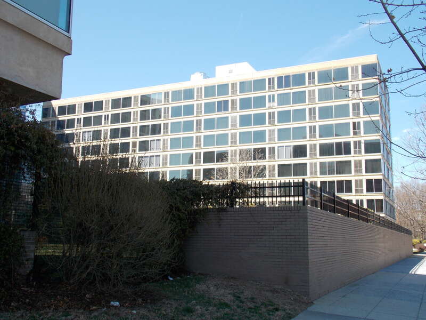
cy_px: 160
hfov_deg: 50.1
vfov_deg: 38.7
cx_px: 213
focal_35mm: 37
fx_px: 455
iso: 80
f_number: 3.5
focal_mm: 6.6
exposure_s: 1/320
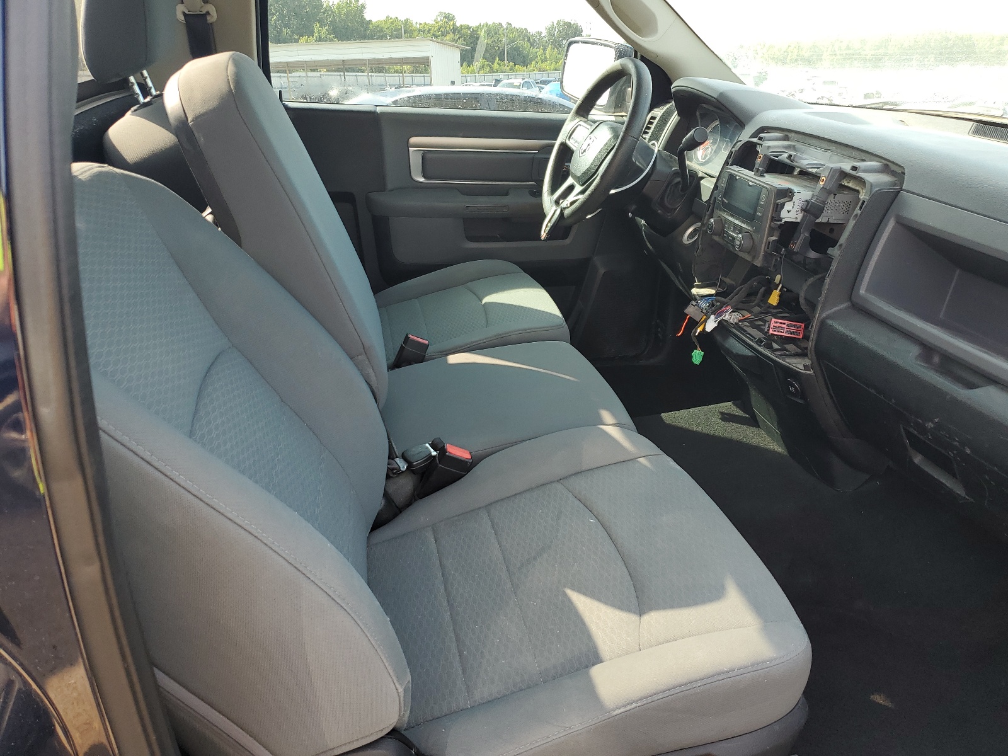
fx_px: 757
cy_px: 378
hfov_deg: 67.3
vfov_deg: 53.1
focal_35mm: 26
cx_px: 504
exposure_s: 1/217
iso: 50
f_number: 1.5
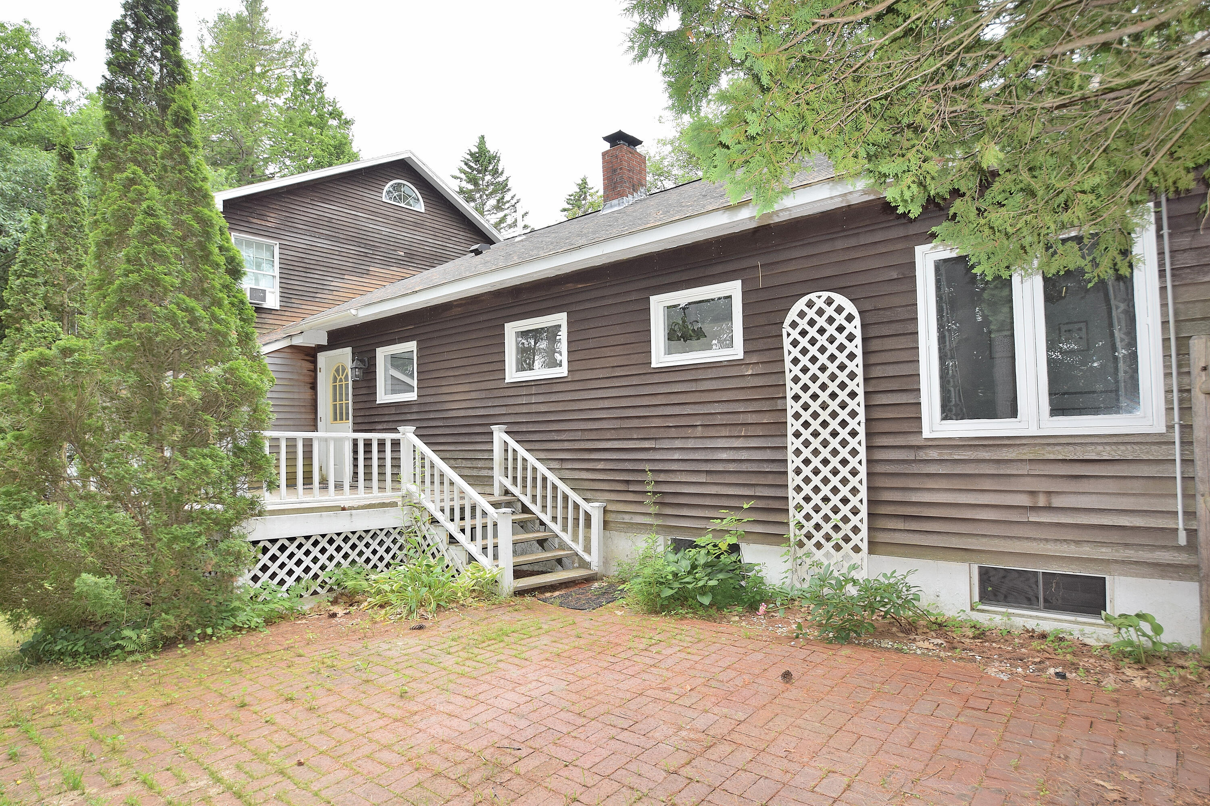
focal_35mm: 18
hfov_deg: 90.0
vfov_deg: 67.4
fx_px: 605
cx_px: 605
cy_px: 403
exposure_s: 1/125
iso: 400
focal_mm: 12
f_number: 5.6
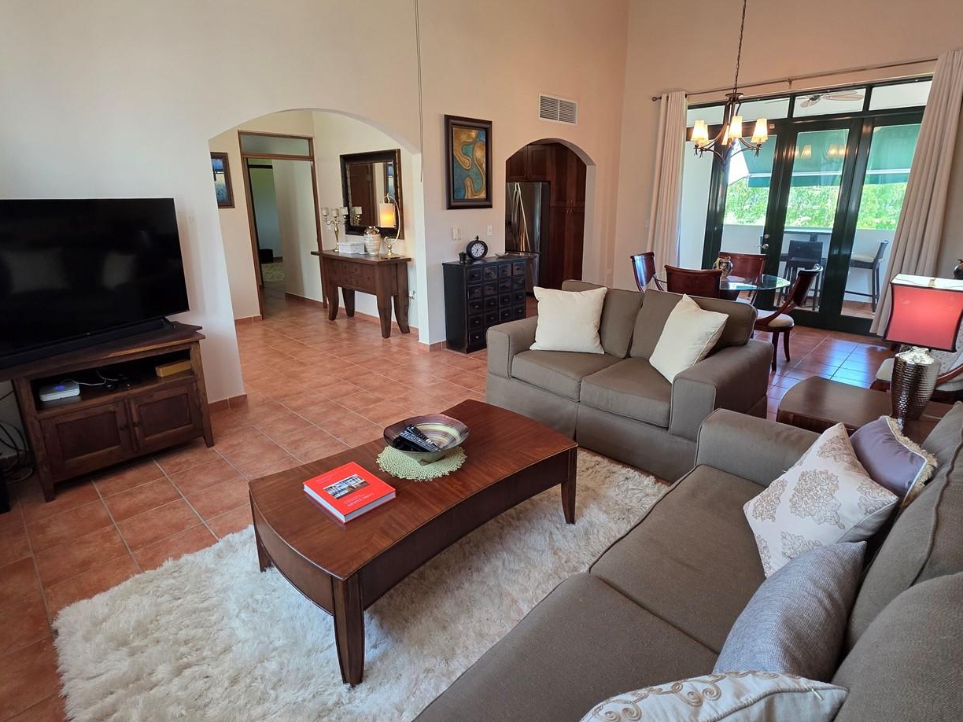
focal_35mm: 17
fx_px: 473
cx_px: 486
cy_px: 326
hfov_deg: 91.0
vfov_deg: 74.5
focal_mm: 2.2
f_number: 1.9
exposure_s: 1/120
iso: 200
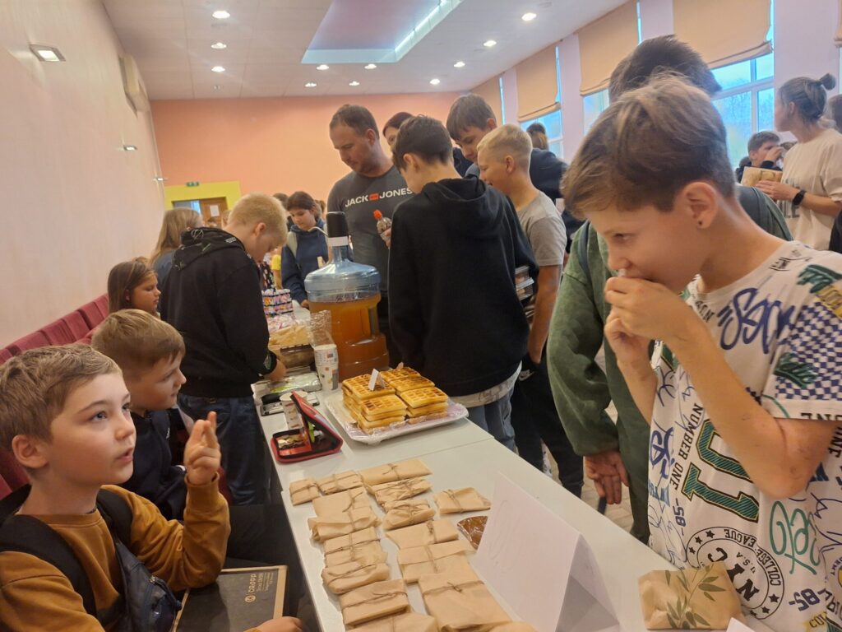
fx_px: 559
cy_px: 316
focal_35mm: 23
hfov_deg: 73.9
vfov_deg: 58.9
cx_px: 421
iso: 200
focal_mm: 5.54
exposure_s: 1/50
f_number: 1.8
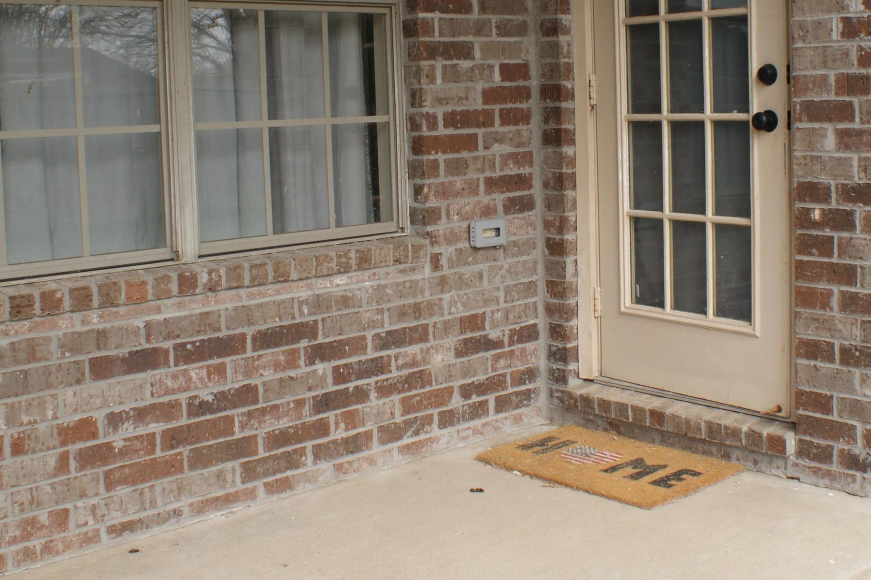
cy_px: 167
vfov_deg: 28.9
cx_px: 539
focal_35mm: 46
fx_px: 1112
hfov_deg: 42.5
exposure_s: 1/100
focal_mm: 18
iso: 200
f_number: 10
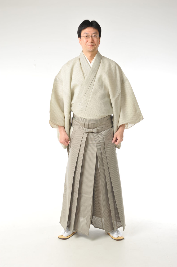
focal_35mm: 48
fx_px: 354
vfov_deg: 41.1
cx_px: 88
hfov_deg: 28.0
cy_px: 134
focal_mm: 48
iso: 200
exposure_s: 1/125
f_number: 11
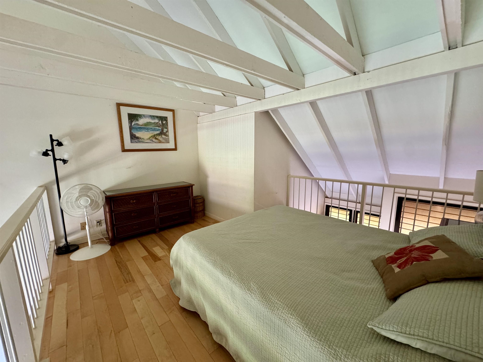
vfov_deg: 85.7
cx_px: 242
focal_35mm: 14
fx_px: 195
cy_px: 181
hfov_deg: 102.1
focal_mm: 2.22
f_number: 2.2
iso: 320
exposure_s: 1/60
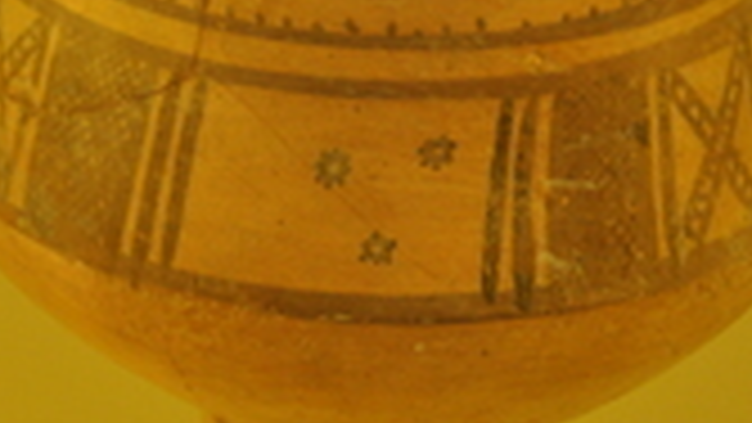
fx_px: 9872
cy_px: 117
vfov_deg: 2.5
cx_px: 342
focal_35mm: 495
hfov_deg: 4.4
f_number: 5.3
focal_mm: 120
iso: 1000
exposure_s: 1/60
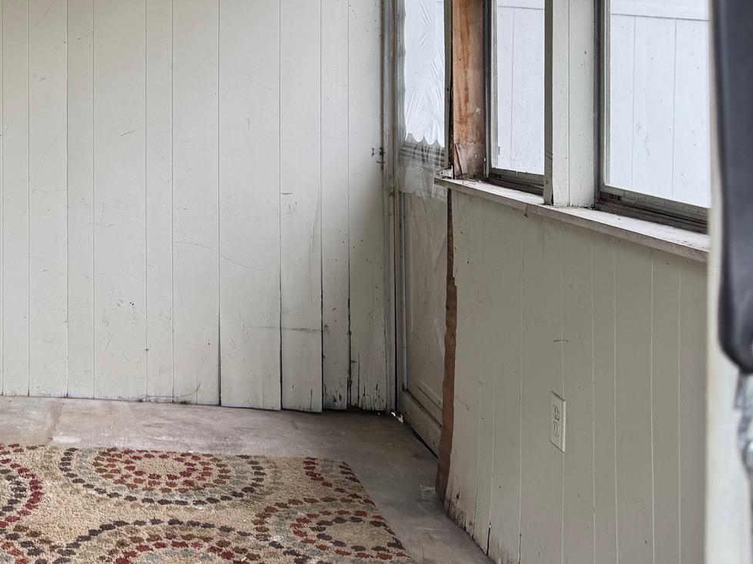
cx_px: 32
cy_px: 69
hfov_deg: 35.2
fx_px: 1088
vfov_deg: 28.1
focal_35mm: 50
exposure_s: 1/223
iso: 80
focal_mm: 6.76
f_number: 1.78
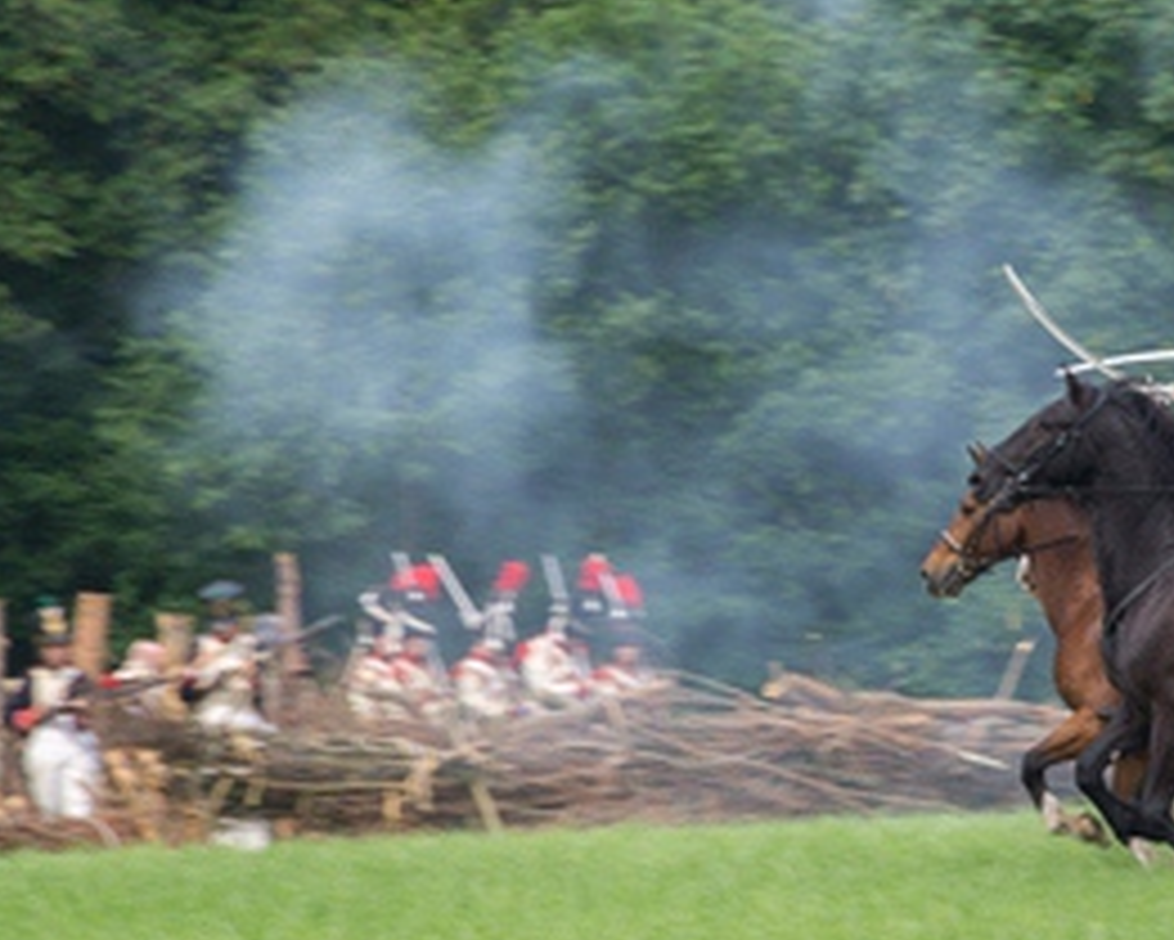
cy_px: 546
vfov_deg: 2.9
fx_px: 18735
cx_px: 940
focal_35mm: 539
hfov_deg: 3.6
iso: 100
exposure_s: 1/100
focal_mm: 200
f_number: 9
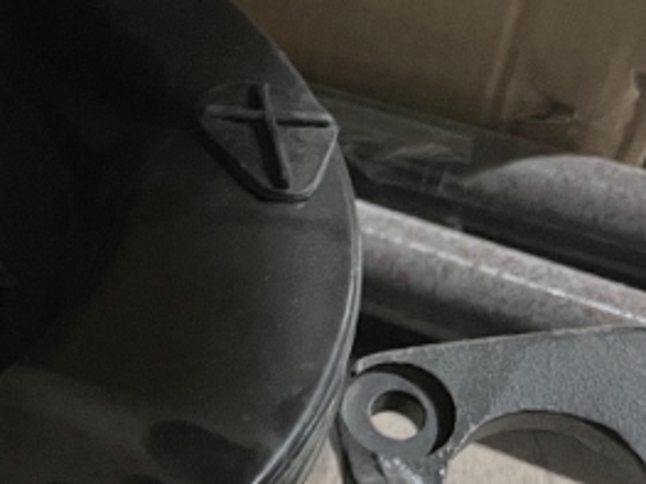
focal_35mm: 98
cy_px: 177
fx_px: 1828
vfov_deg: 15.1
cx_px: -422
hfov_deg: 17.3
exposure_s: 1/25
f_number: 1.5
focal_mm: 5.7
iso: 1000
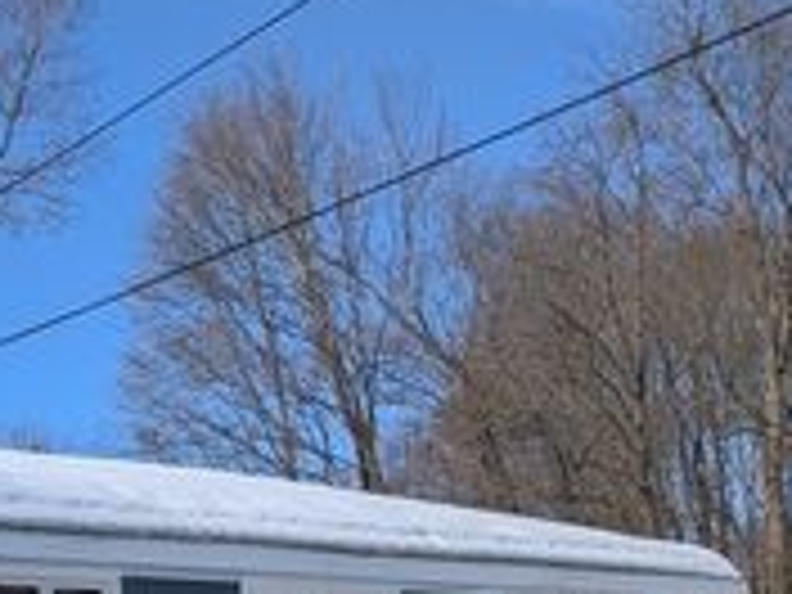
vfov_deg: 20.5
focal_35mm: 68
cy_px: 677
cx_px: -270
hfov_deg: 24.5
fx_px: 1556
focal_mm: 4.53
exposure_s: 1/2597
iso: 31
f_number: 1.7
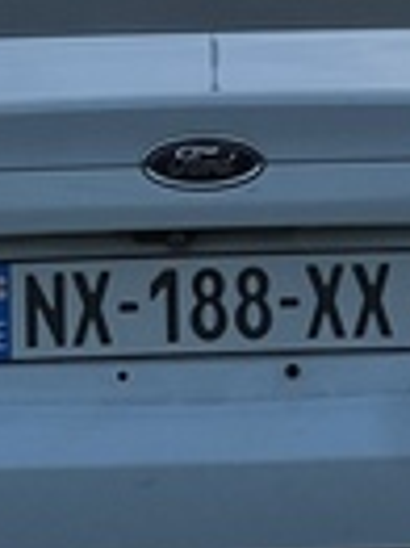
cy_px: -448
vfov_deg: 5.5
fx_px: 5568
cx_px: 339
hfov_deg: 4.2
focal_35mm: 352
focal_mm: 9
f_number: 2.8
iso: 50
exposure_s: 1/99
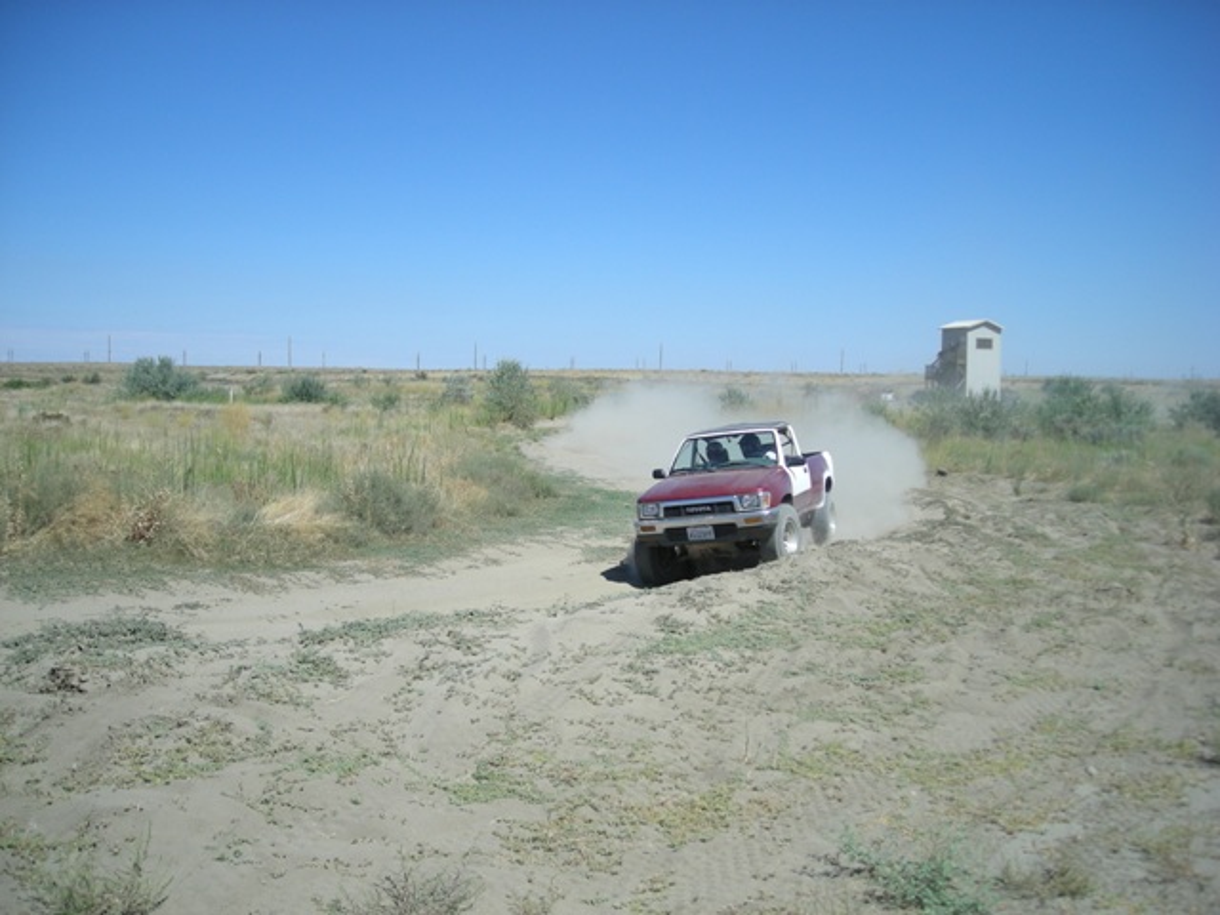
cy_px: 458
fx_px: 1234
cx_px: 610
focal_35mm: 35
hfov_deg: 52.6
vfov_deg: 40.7
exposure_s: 1/293
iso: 50
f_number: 5.7
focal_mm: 5.7
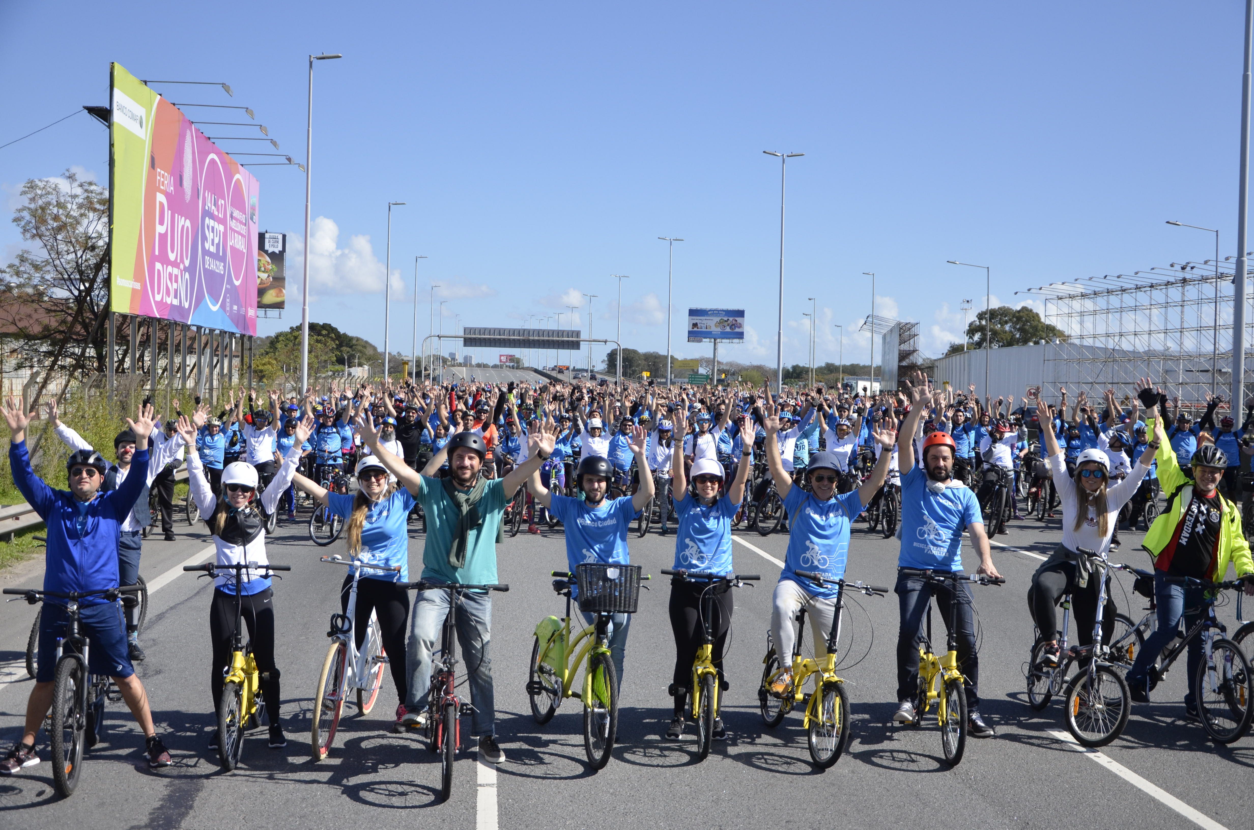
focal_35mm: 39
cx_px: 627
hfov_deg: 49.6
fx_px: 1356
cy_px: 415
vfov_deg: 34.1
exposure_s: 1/2500
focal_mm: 26
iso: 400
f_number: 4
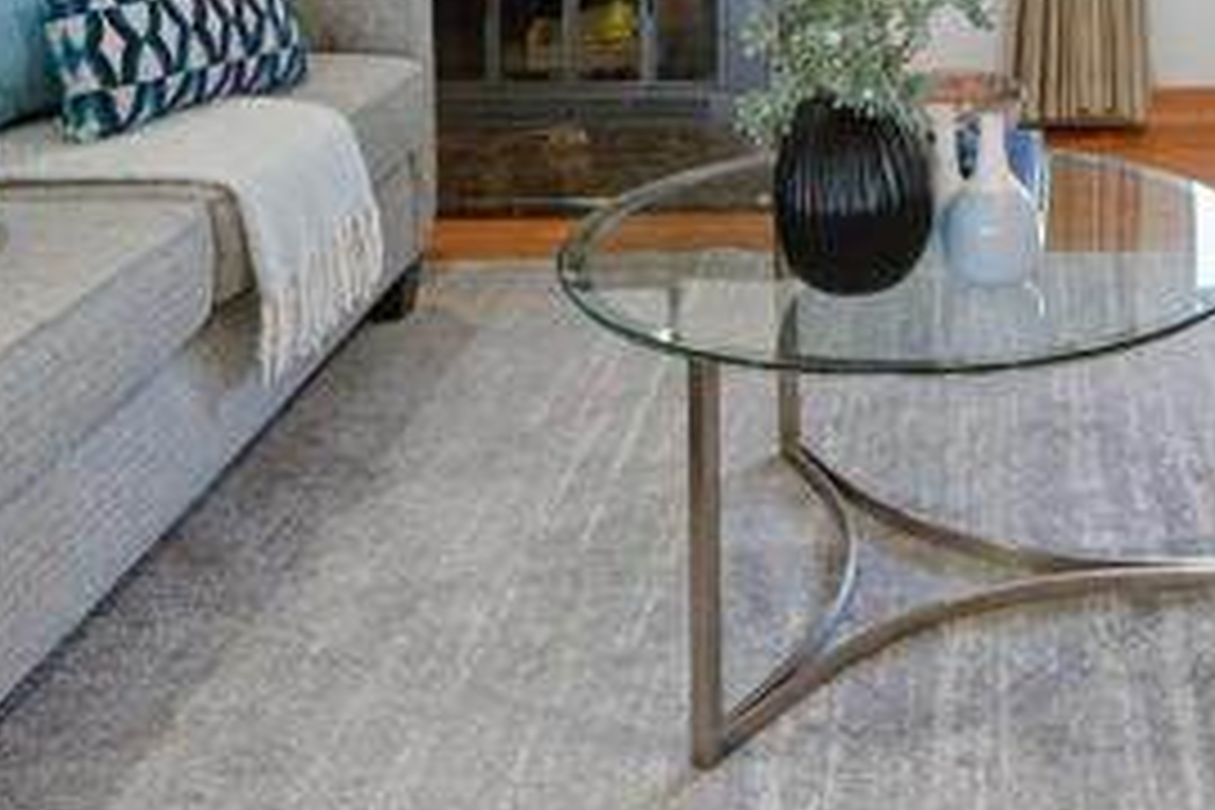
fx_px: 1789
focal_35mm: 53
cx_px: 981
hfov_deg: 36.2
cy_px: -376
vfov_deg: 21.7
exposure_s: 1/160
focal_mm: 14
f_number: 9
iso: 640
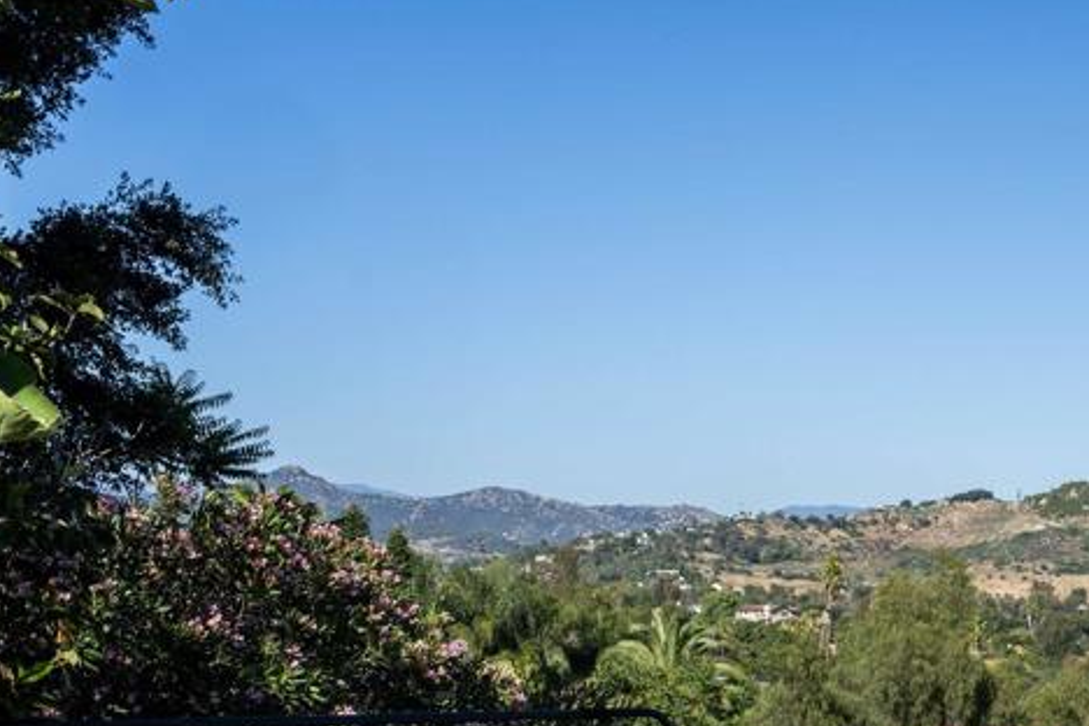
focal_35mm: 70
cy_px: 654
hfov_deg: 27.2
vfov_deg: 19.1
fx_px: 2117
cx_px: 1098
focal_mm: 32
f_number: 9
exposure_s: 1/800
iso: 200
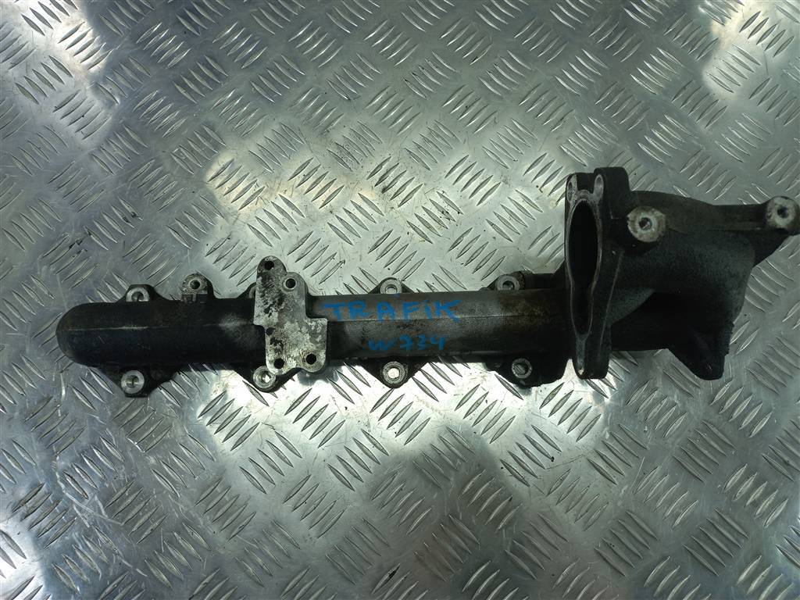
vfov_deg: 54.9
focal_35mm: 25
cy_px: 300
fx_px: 578
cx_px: 400
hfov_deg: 69.4
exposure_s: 1/50
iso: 32
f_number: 1.8
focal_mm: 4.6
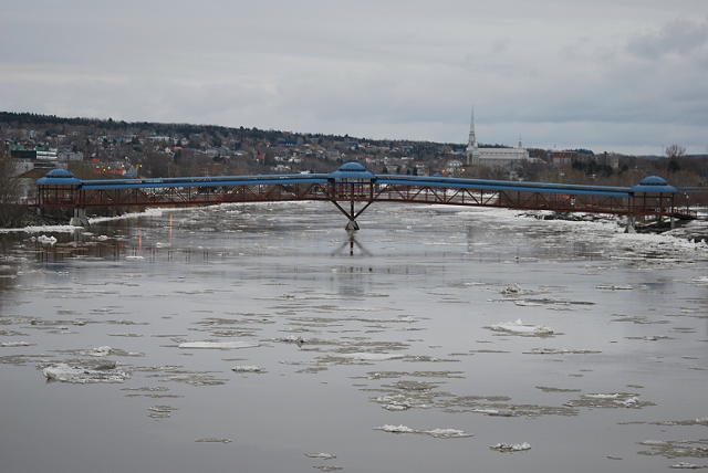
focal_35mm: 105
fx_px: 2067
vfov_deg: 13.1
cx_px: 354
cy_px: 236
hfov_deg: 19.4
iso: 200
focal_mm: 70
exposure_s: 1/160
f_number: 4
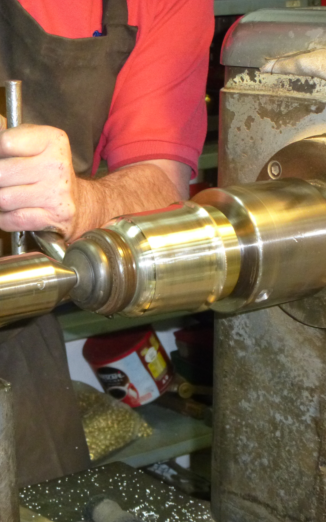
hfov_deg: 14.9
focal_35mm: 87
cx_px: 55
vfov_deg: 23.8
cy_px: 262
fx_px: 1237
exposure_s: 1/60
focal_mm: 10.9
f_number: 4.5
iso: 800
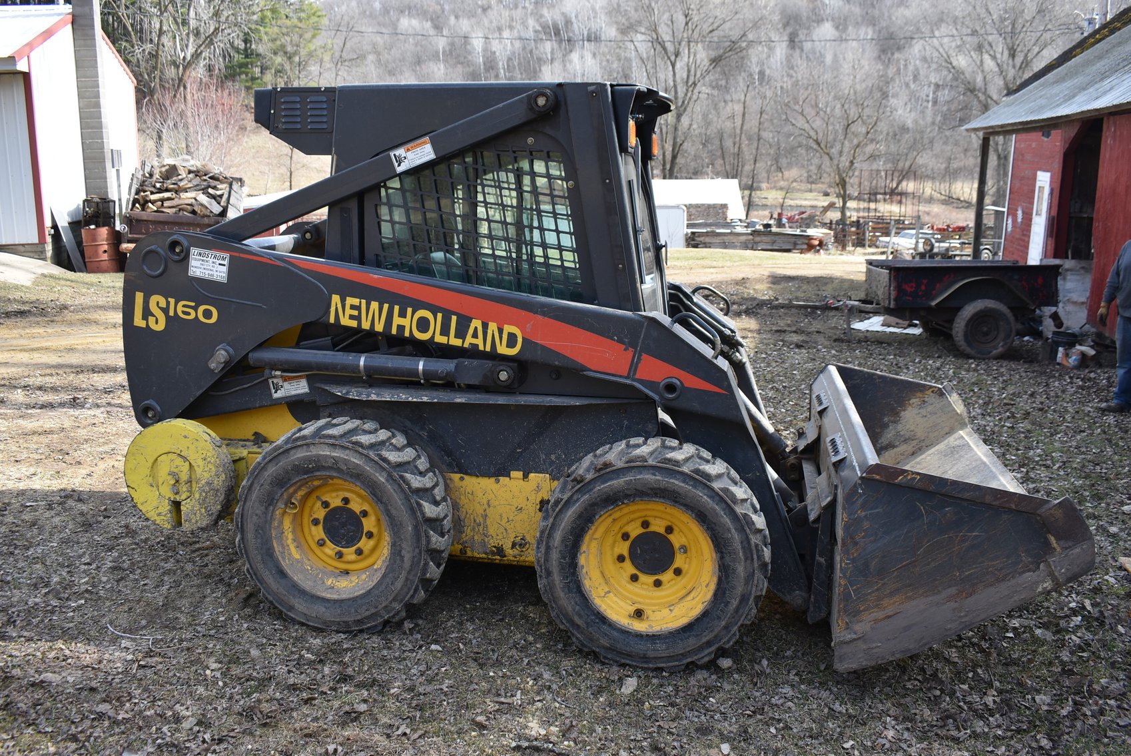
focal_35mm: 30
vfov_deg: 43.7
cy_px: 378
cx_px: 566
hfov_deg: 61.9
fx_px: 943
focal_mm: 20
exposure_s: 1/250
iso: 250
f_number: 5.6
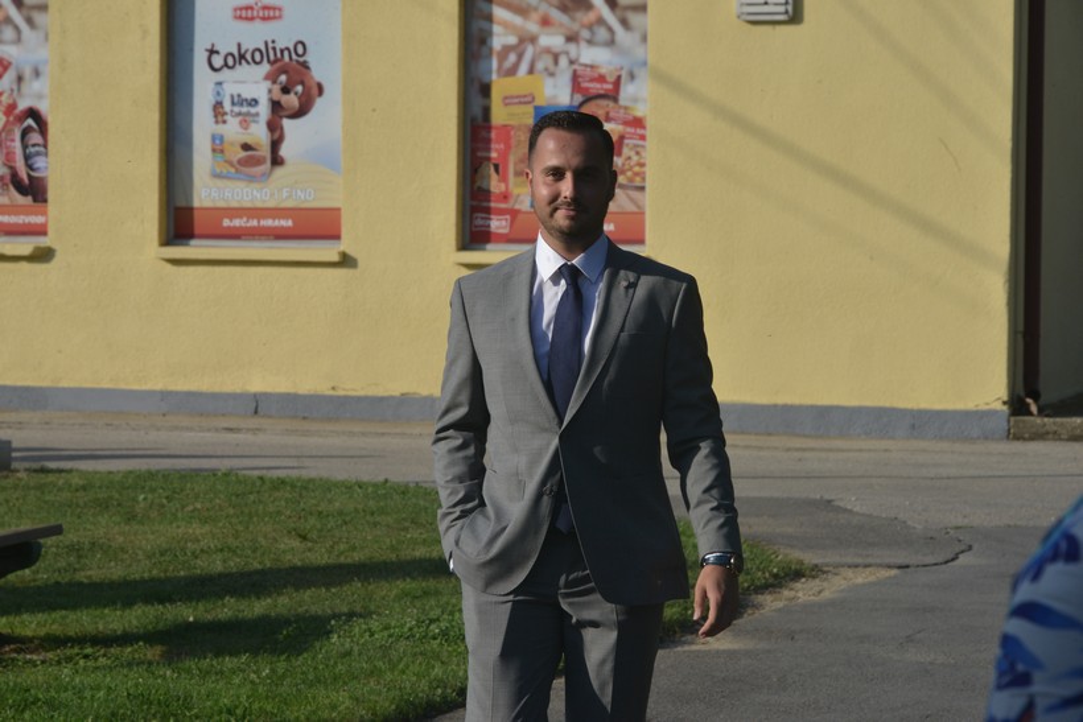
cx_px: 542
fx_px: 5416
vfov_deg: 7.6
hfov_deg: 11.4
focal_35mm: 180
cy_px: 361
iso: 640
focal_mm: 180
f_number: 11
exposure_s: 1/500
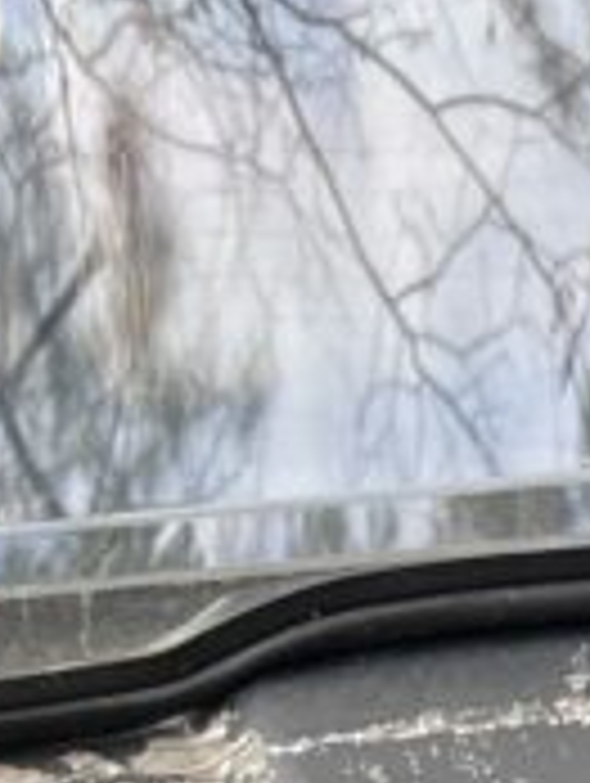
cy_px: 2133
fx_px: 3469
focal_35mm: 153
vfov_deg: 10.3
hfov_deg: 9.7
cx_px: 581
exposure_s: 1/121
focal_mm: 5.7
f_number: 1.5
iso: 80
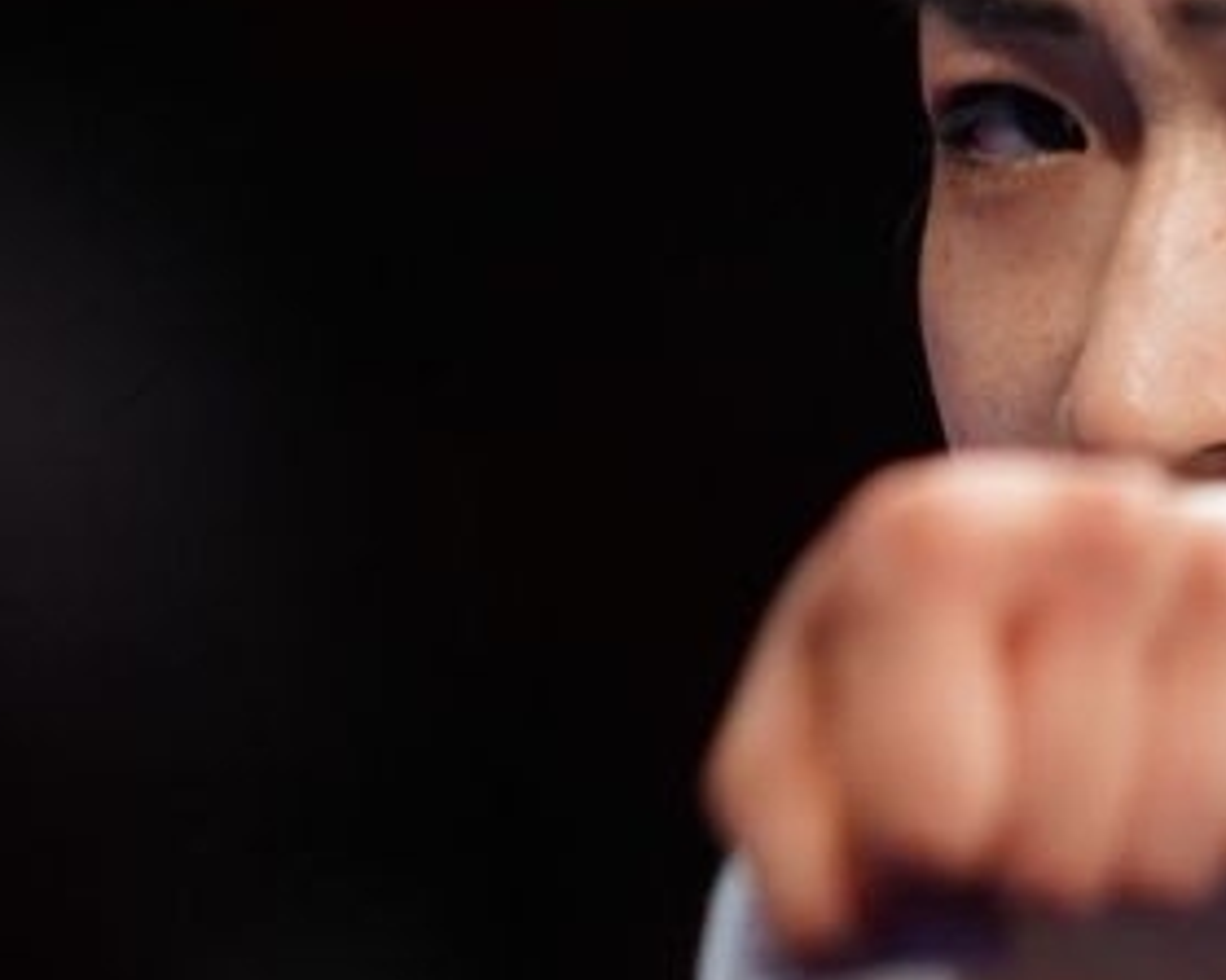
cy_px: 466
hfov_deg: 0.8
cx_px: 857
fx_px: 87779
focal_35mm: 2420
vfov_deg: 0.6
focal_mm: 400
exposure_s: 1/500
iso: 1600
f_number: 2.8
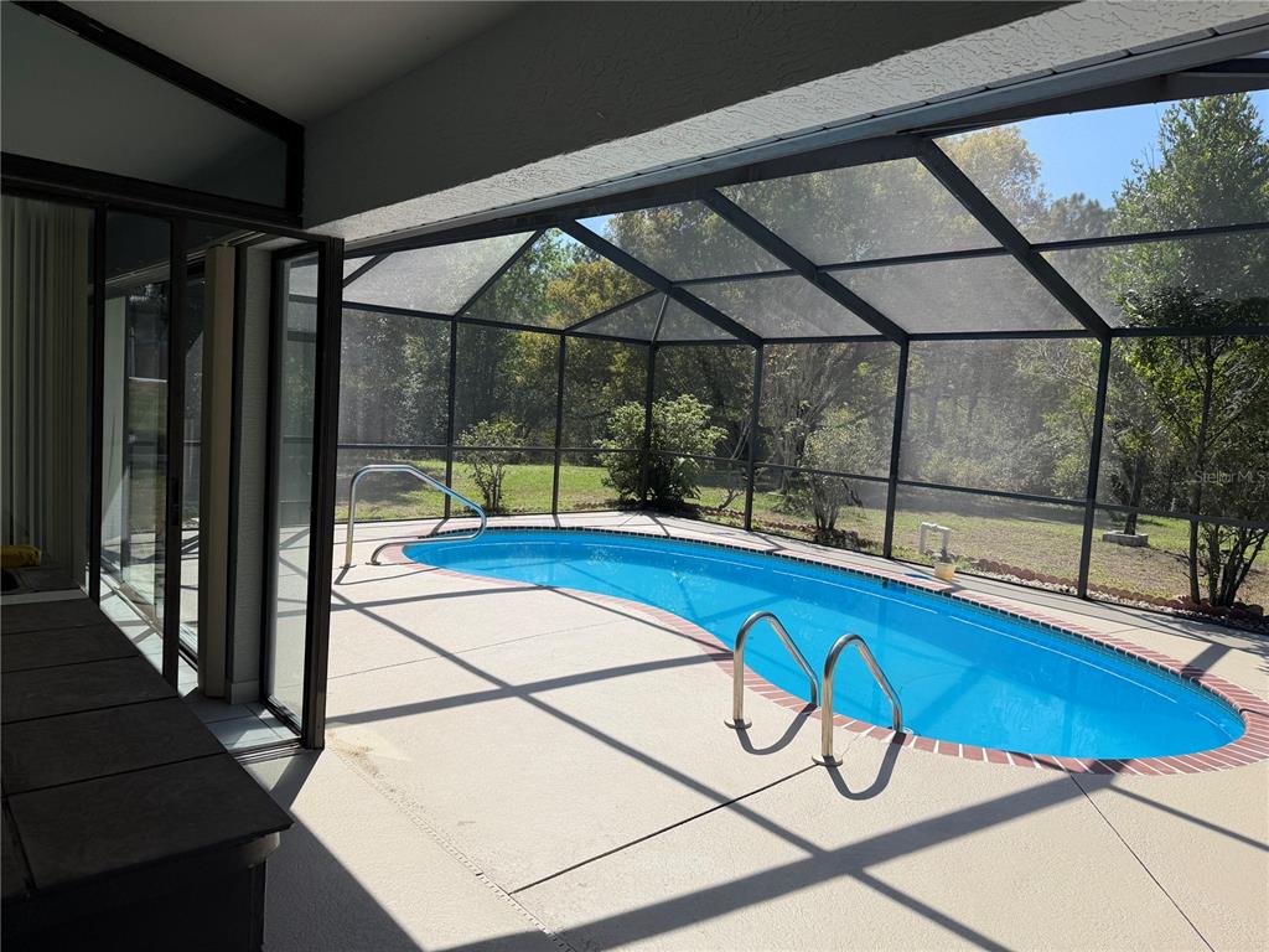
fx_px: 880
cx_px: 634
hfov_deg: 71.6
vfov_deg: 56.8
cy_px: 476
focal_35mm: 24
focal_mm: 6.76
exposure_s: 1/4167
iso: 80
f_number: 1.78
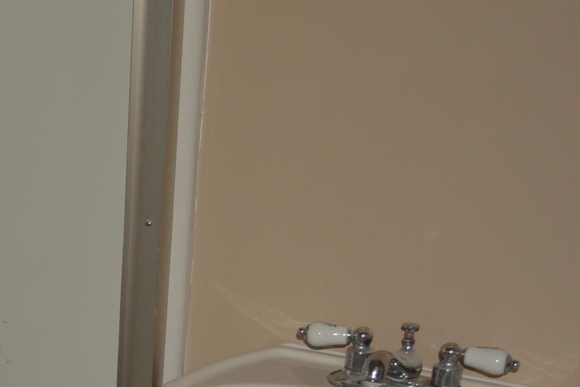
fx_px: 1305
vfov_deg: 16.0
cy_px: 494
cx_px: -93
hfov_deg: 23.2
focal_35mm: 81
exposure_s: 1/200
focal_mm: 18
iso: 100
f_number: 3.5
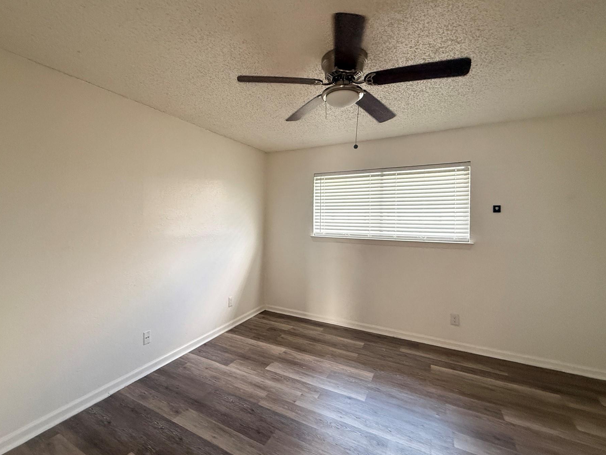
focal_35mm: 16
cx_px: 273
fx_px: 280
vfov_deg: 78.1
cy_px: 220
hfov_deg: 94.2
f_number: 2.2
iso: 500
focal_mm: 2.22
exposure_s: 1/120
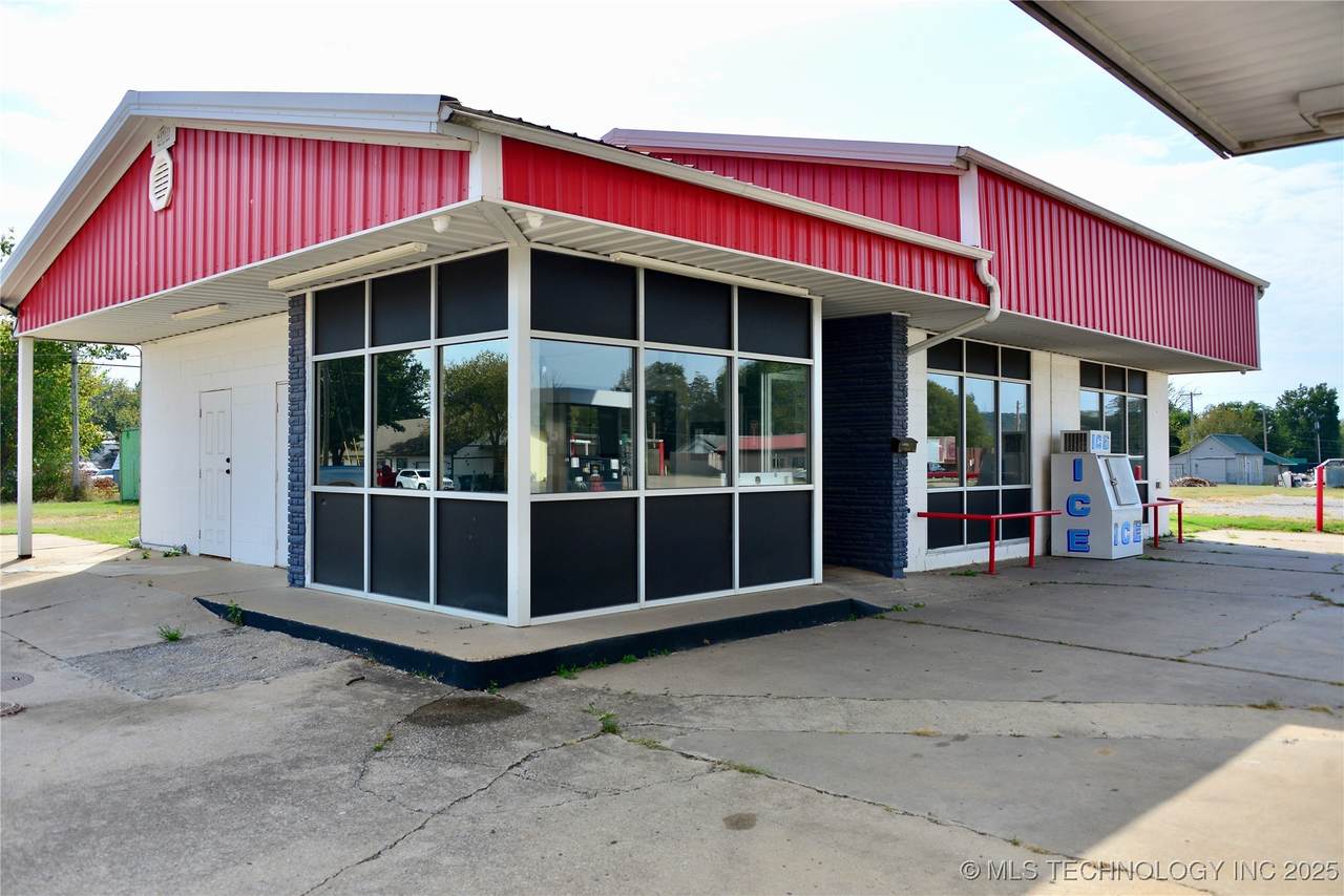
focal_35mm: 28
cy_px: 448
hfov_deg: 65.5
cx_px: 672
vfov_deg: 46.4
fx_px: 1046
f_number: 5
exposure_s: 1/1600
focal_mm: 28
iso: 320
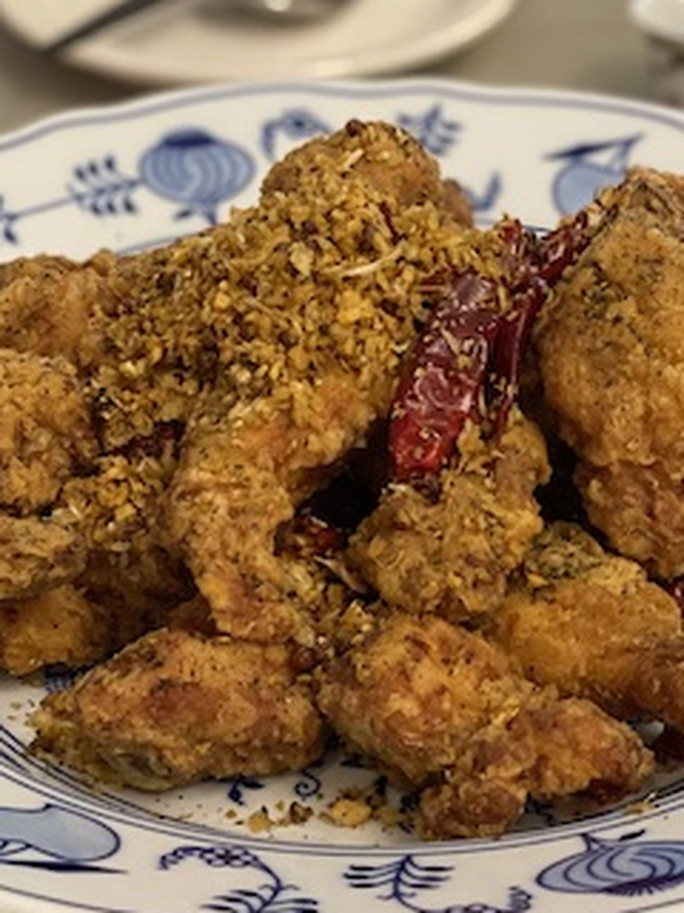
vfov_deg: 21.3
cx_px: 400
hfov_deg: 16.1
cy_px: 361
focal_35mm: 92
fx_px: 2424
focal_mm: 6
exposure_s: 1/40
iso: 400
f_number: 2
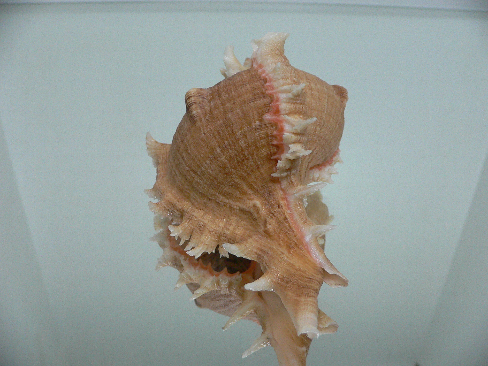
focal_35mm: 35
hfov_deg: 52.6
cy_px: 183
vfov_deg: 40.7
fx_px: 493
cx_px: 244
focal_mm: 4.6
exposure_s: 1/60
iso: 200
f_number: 2.8
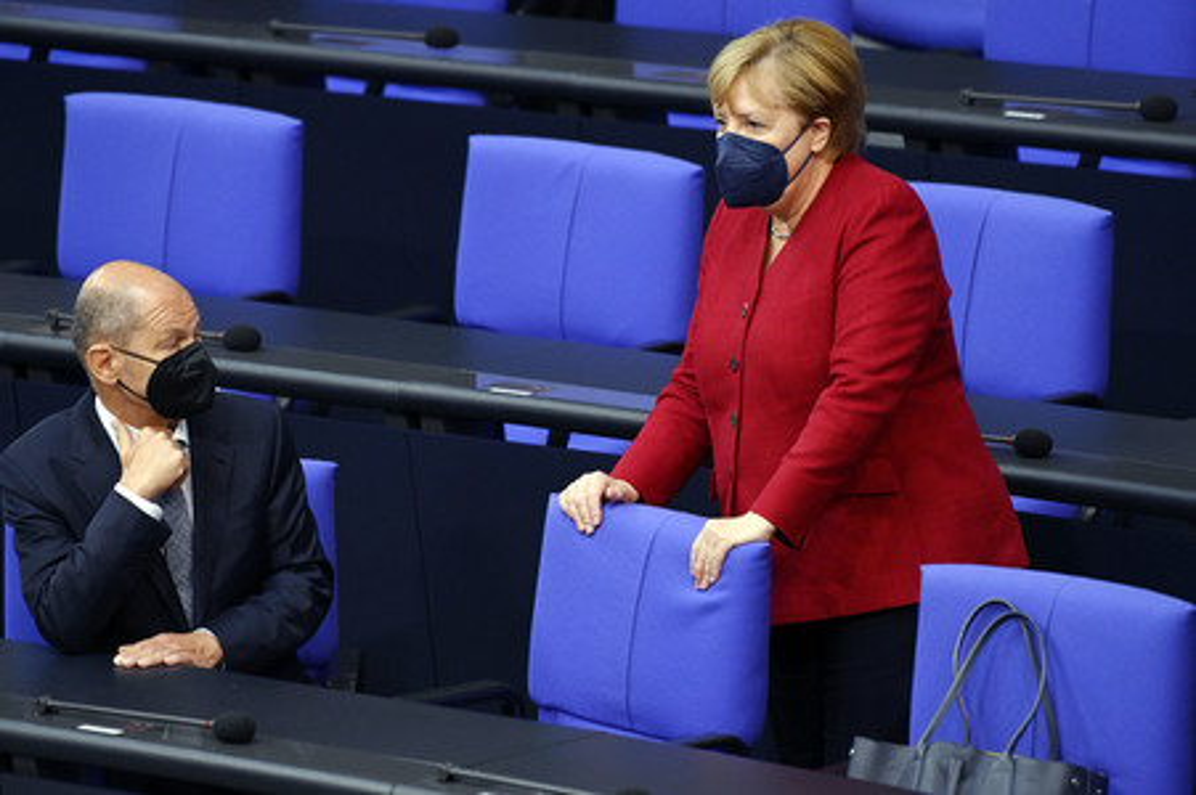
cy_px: 398
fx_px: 13611
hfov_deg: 5.0
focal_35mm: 410
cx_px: 598
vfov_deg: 3.3
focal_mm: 410
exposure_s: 1/320
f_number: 5.6
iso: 5000
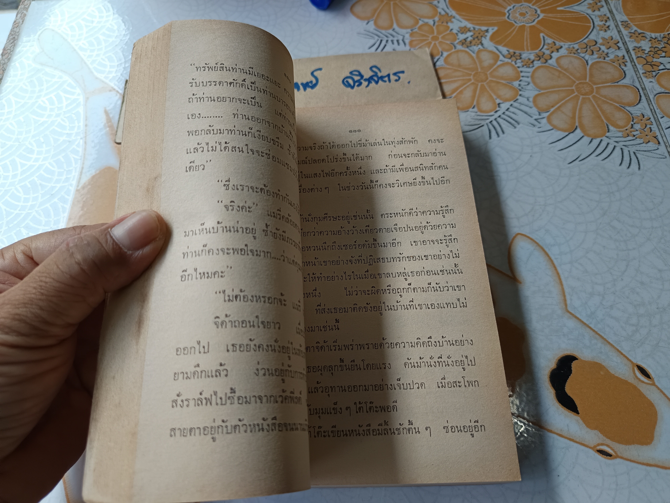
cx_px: 335
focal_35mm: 24
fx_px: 465
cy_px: 252
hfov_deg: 71.6
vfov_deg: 56.8
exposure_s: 1/50
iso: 145
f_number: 1.7
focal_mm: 5.31
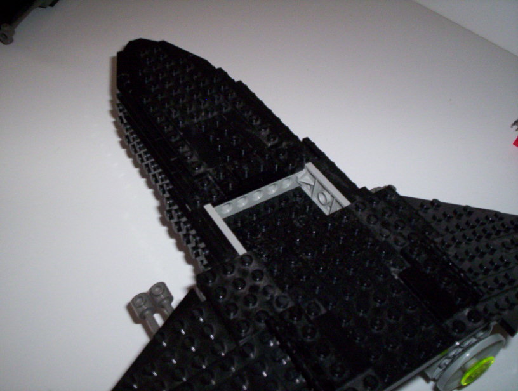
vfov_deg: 37.9
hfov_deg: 48.9
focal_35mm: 38
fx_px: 570
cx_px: 259
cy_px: 196
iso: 140
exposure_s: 1/60
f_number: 4.5
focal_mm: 4.99
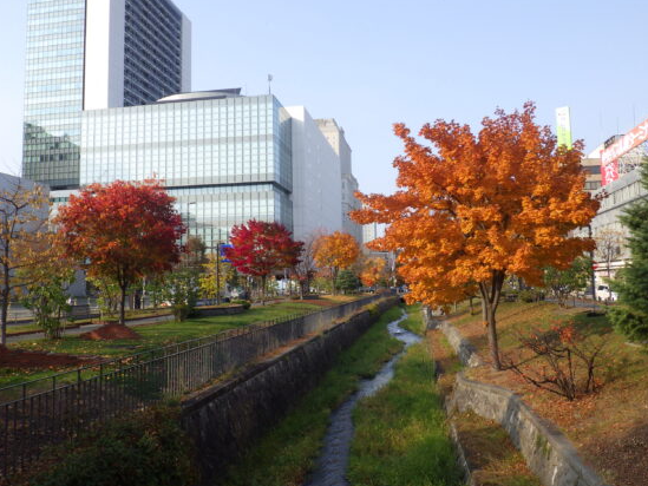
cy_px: 246
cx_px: 328
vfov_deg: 48.2
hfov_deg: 61.6
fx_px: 543
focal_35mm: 29
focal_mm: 5
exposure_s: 1/400
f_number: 4.2
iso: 125
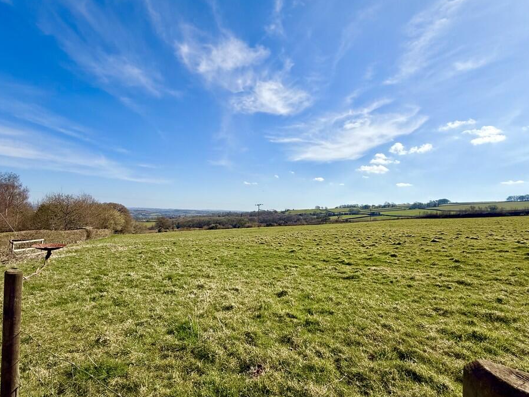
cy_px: 211
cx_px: 250
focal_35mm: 16
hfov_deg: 94.4
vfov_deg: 78.0
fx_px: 245
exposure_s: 1/3663
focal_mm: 2.22
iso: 50
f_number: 2.2
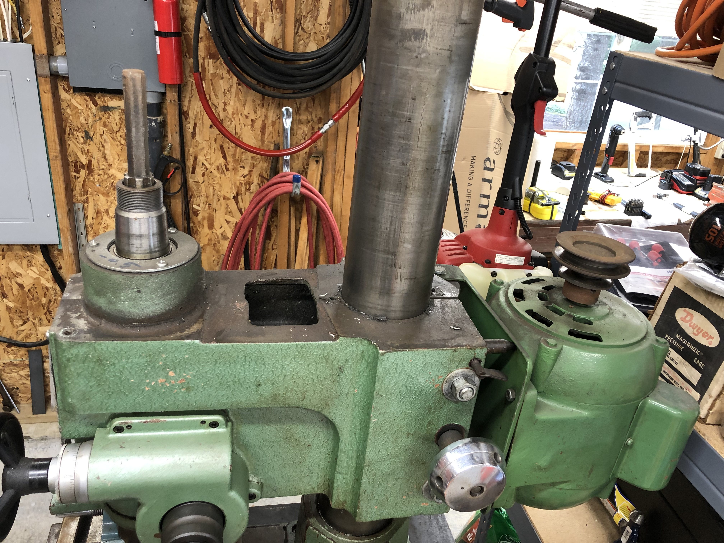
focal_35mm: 28
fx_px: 586
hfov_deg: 63.4
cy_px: 272
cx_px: 362
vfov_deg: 49.7
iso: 32
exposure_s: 1/30
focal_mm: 4
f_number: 1.8
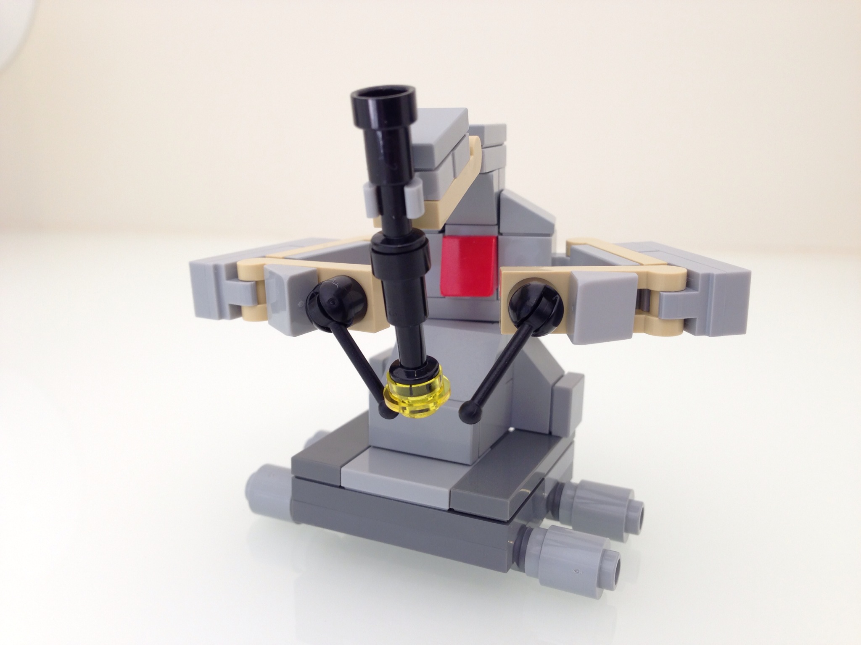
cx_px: 430
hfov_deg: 55.4
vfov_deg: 42.9
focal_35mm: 33
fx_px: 821
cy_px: 322
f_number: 2.4
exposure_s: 1/30
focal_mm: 4.13
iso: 50
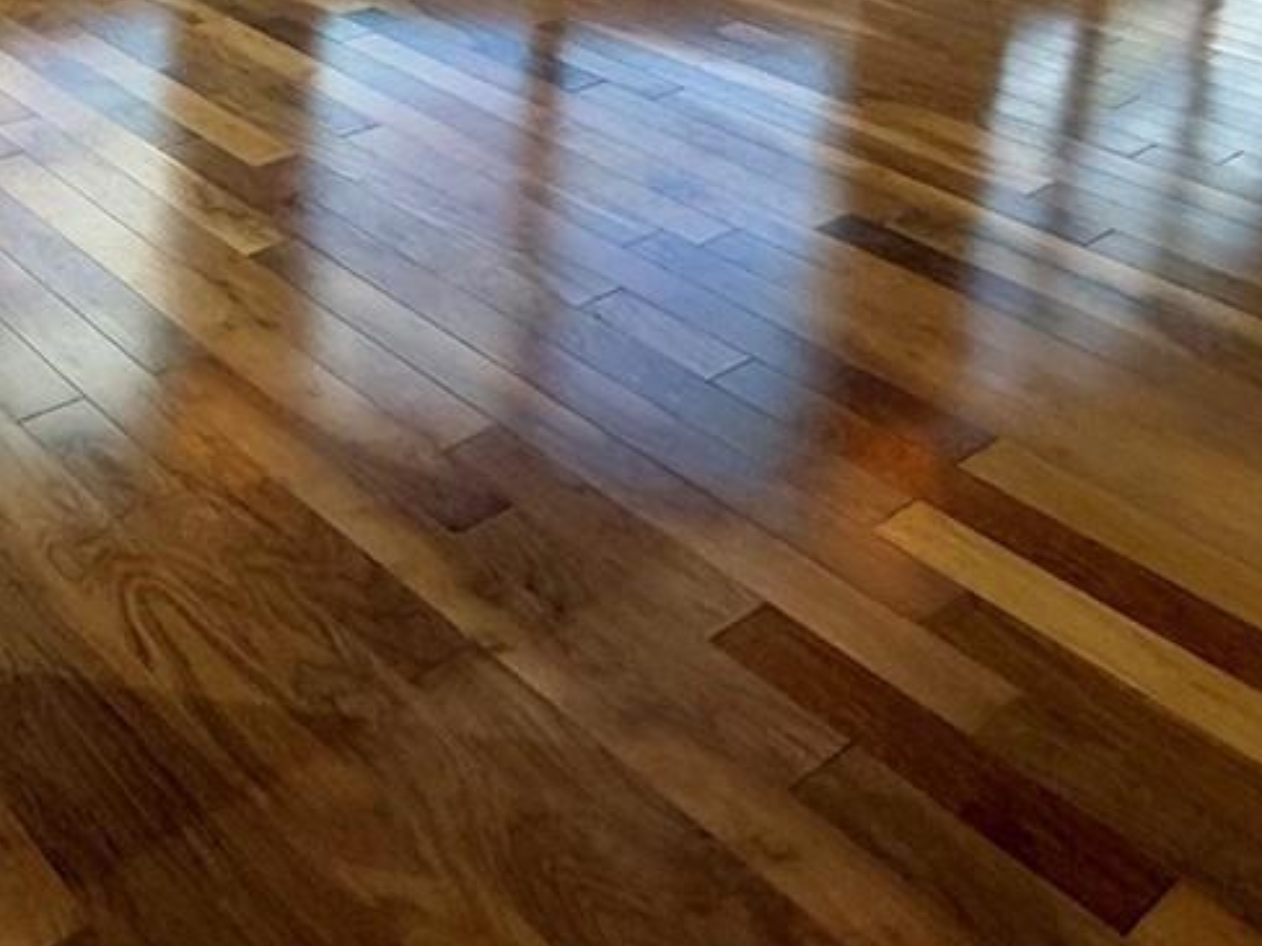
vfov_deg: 27.7
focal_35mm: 46
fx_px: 1677
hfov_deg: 39.6
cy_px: -187
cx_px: 249
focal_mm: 2.22
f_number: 2.2
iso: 64
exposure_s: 1/379
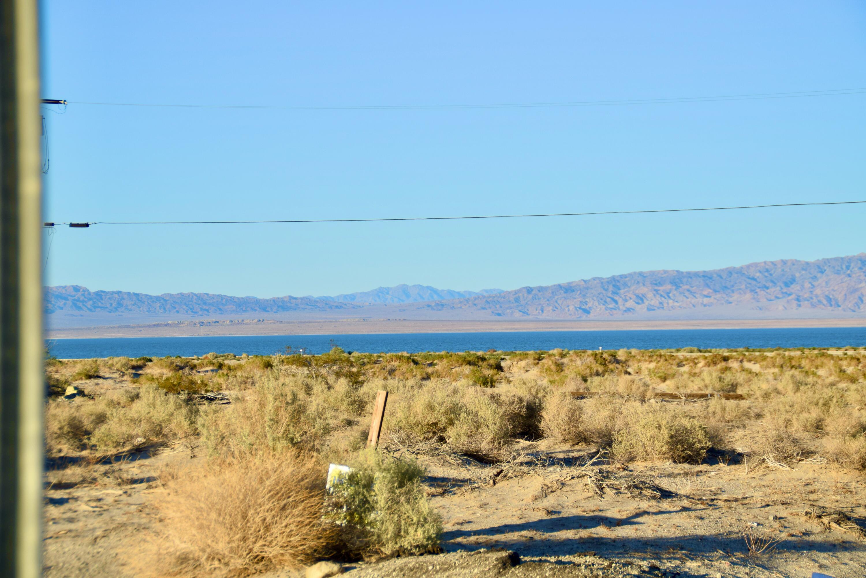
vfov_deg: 12.2
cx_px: 433
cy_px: 289
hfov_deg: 18.2
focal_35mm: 112
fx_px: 2706
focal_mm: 75
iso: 200
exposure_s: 1/800
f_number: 7.1
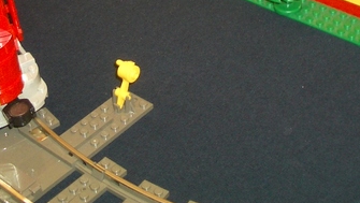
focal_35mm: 91
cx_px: 181
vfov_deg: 12.7
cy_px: -101
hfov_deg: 23.4
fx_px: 869
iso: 100
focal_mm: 5.8
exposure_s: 1/60
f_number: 2.6
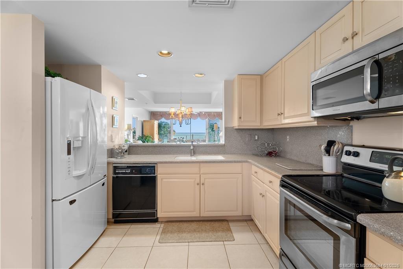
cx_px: 202
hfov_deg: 96.7
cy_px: 134
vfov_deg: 73.8
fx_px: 179
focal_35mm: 16
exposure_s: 2.5
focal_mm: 16
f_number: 9
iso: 100
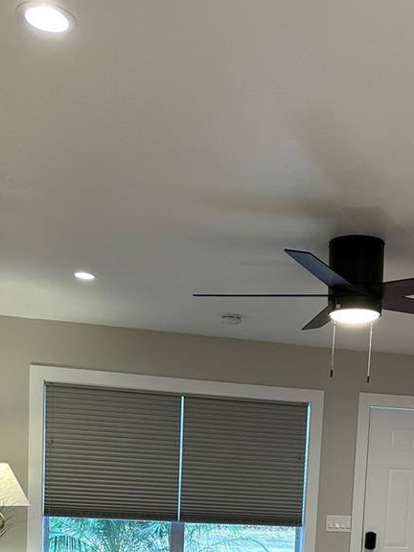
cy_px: 556
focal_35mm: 50
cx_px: 298
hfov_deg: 28.8
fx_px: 797
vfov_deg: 34.6
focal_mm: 6.86
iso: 125
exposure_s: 1/60
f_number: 1.78
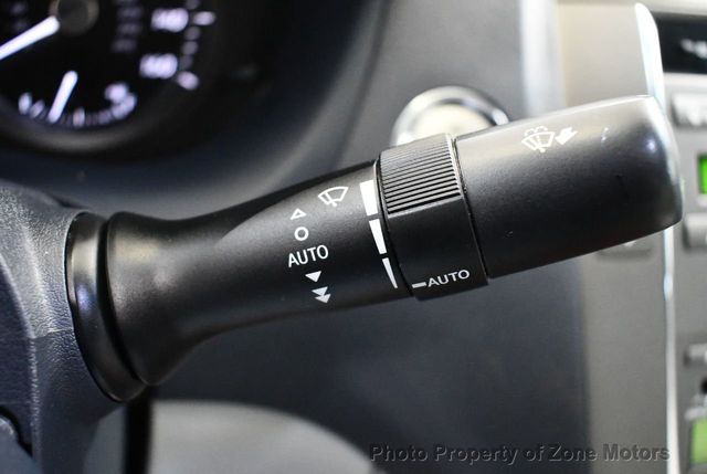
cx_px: 354
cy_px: 237
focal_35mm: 36
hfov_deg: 53.1
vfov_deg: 37.0
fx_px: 708
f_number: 3.5
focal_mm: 18
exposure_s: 1/60
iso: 6400
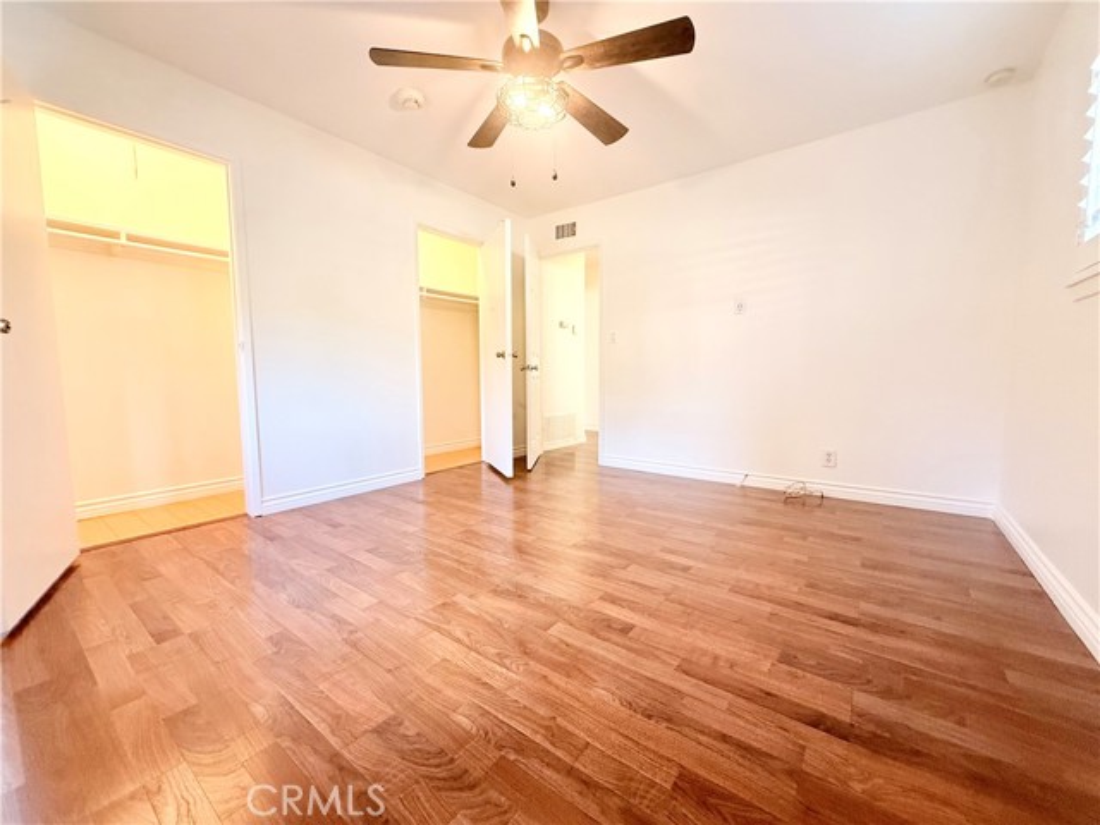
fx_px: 445
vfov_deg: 85.7
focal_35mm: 14
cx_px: 550
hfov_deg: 102.1
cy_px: 412
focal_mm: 2.22
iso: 320
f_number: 2.2
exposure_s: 1/120
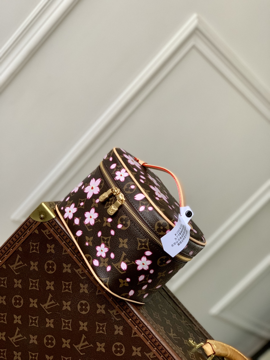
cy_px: 180
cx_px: 135
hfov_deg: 28.0
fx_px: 541
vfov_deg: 36.8
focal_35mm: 52
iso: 250
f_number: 2.4
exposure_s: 1/60
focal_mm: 6
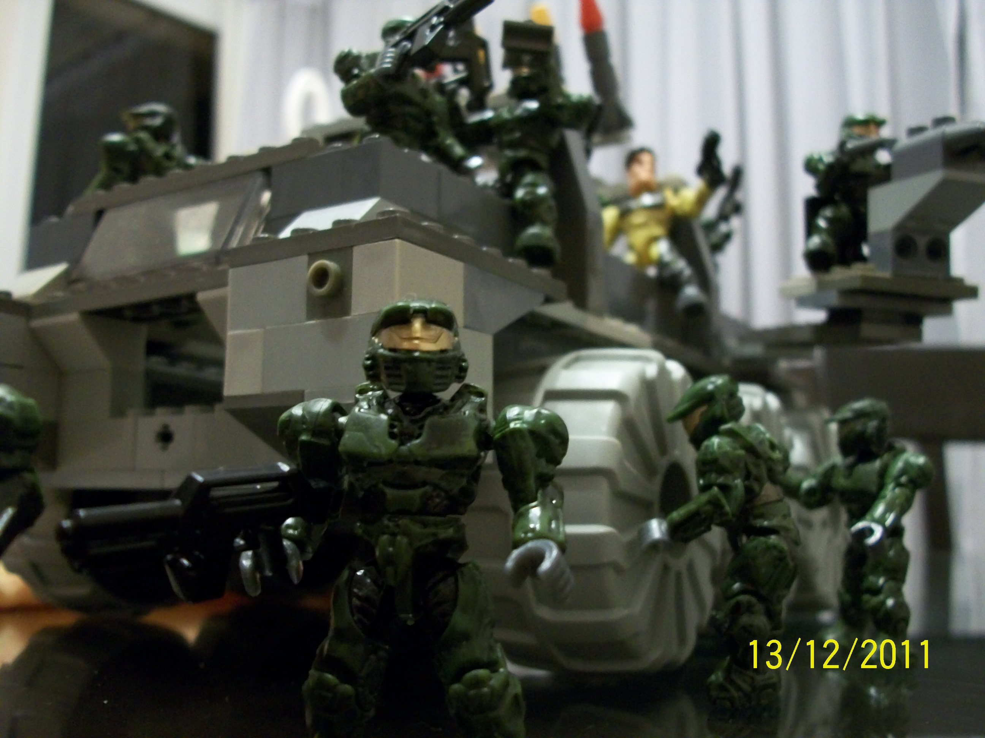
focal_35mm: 32
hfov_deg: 56.8
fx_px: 911
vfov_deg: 44.2
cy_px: 369
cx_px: 492
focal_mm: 5.7
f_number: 2.9
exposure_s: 1/8
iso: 200
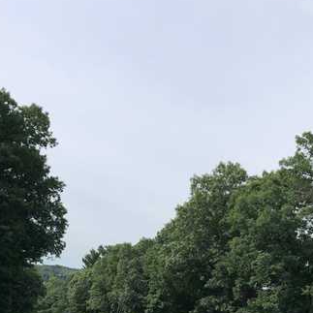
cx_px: 101
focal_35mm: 49
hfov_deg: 34.3
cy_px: 218
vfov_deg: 34.2
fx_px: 501
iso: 20
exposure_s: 1/2857
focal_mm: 3.99
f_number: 1.8
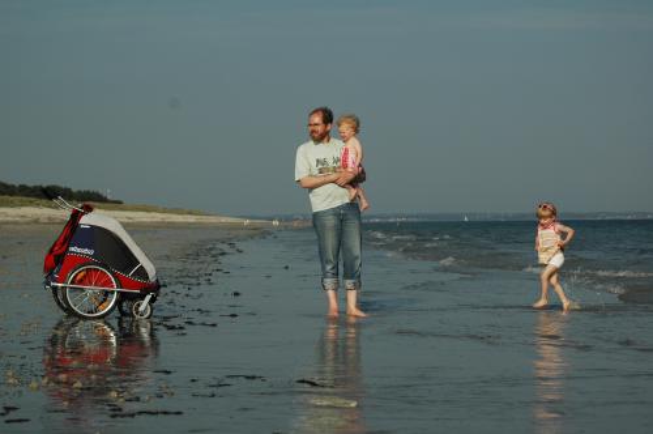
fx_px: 1902
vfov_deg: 13.0
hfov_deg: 19.5
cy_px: 217
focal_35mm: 105
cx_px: 326
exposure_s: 1/2500
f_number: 5.6
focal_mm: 70
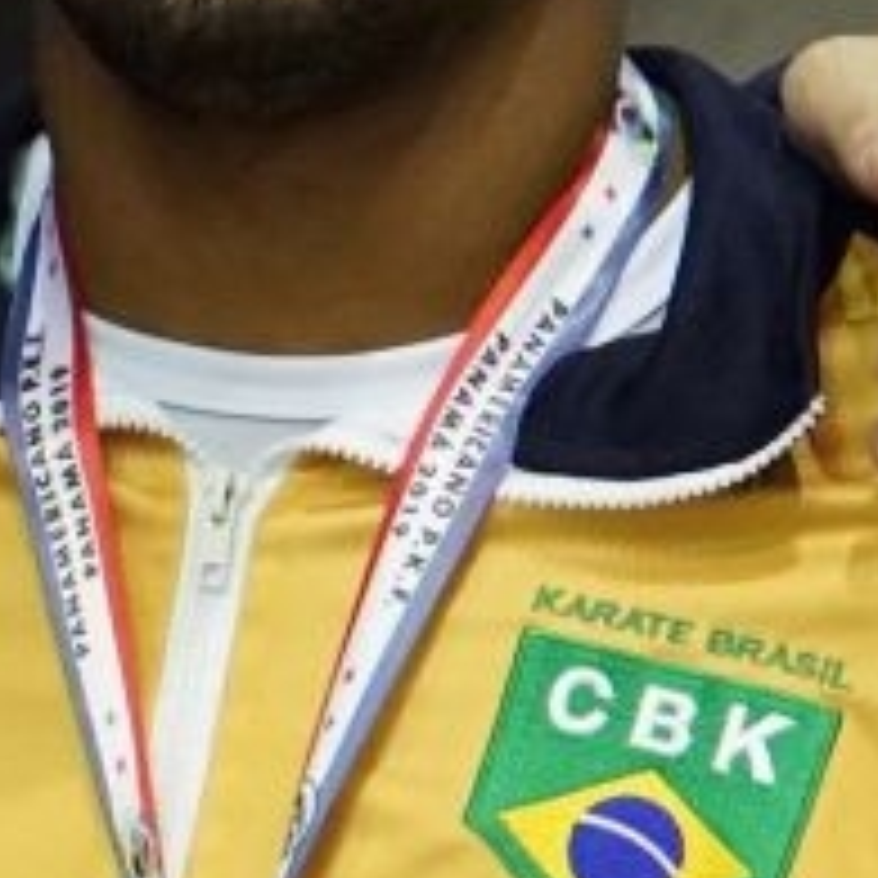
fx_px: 21436
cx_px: -2233
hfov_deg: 2.3
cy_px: 833
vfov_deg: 2.3
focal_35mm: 747
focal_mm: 95
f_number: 2.8
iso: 6400
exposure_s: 1/250
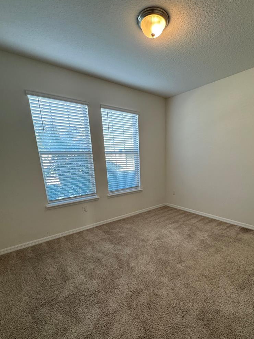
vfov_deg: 90.0
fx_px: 166
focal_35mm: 17
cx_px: 149
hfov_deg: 74.1
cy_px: 201
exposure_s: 1/60
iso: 400
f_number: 2.2
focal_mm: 2.22
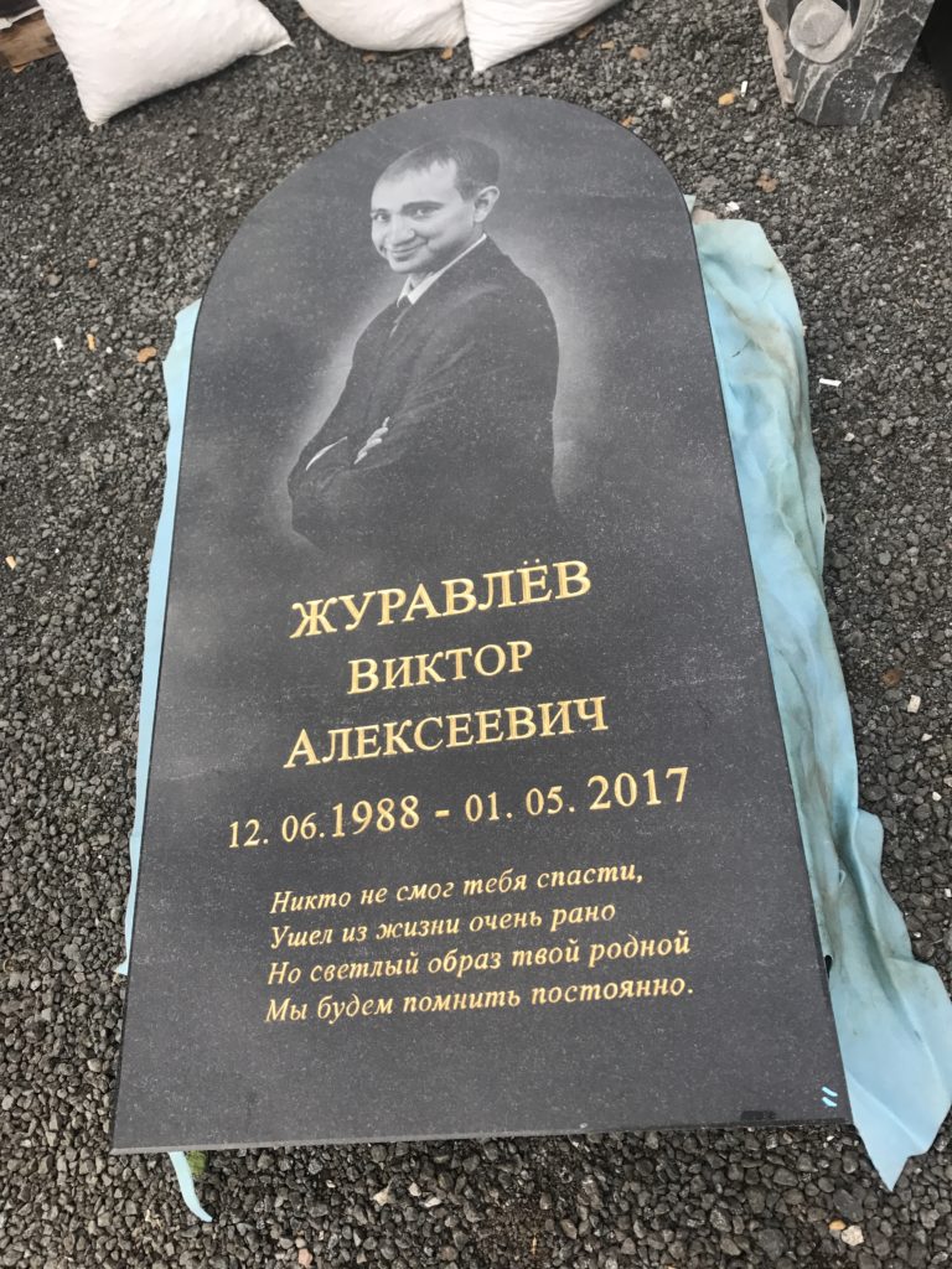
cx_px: 476
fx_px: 1027
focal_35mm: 28
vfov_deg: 63.4
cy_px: 634
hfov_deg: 49.7
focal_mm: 3.99
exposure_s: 1/422
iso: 20
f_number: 1.8
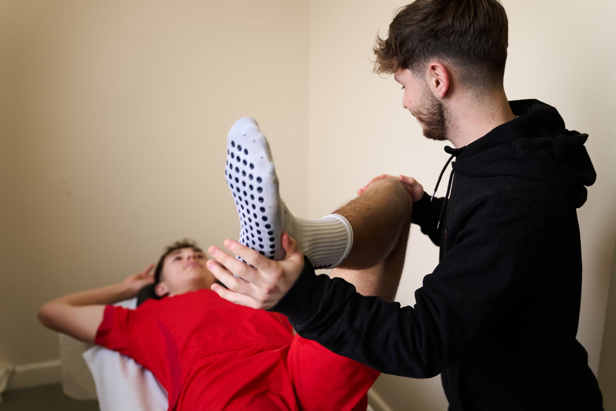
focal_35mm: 38
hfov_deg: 50.7
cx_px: 308
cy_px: 206
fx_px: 650
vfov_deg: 35.1
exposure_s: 1/250
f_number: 2.8
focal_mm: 38
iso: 800
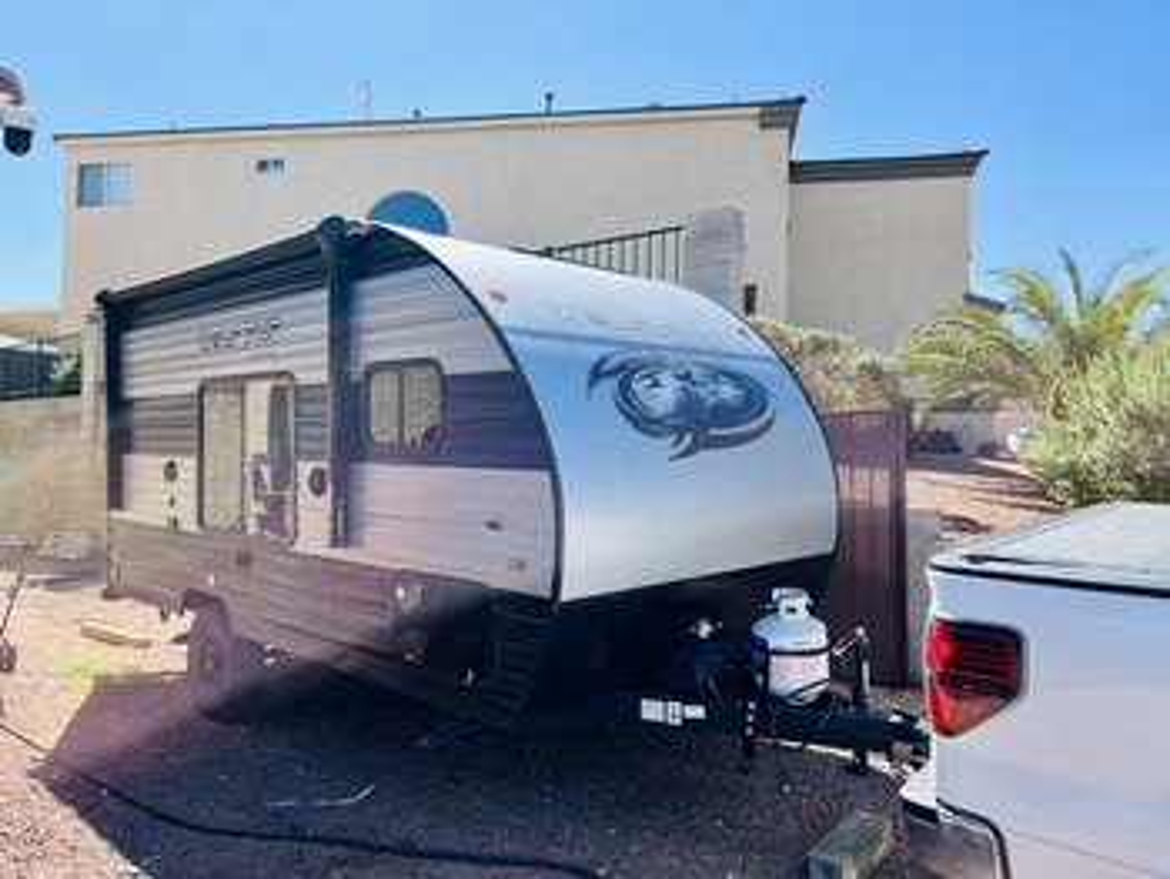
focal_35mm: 26
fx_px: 879
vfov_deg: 53.1
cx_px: 585
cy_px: 440
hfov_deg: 67.3
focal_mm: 5.1
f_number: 1.6
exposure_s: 1/1802
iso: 50
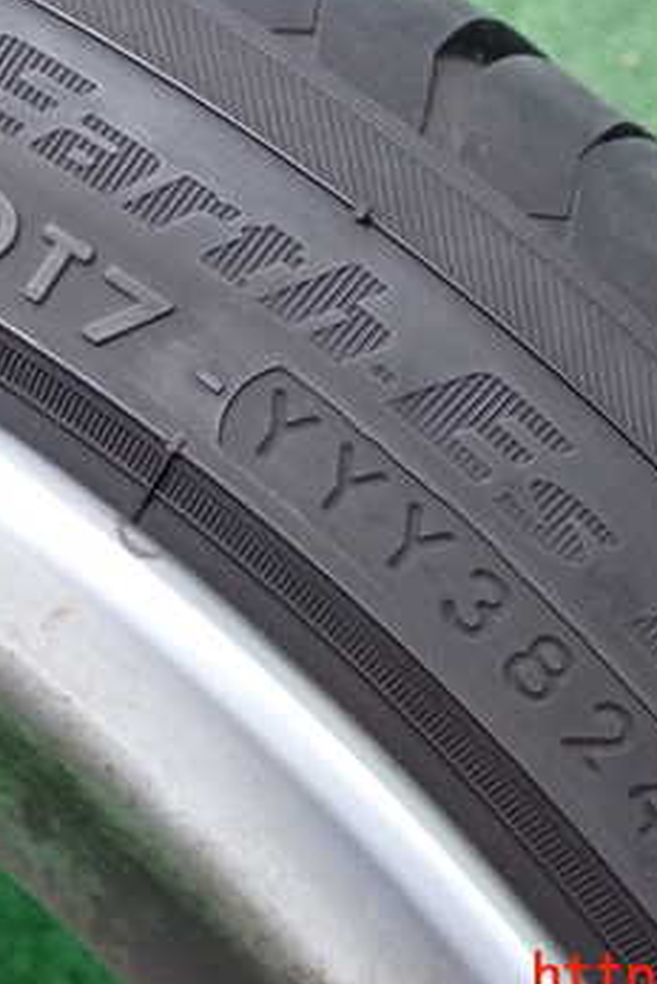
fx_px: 2024
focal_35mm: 74
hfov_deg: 18.4
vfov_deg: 27.3
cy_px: 375
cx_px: 321
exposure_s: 1/125
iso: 1250
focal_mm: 7.31
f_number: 2.8
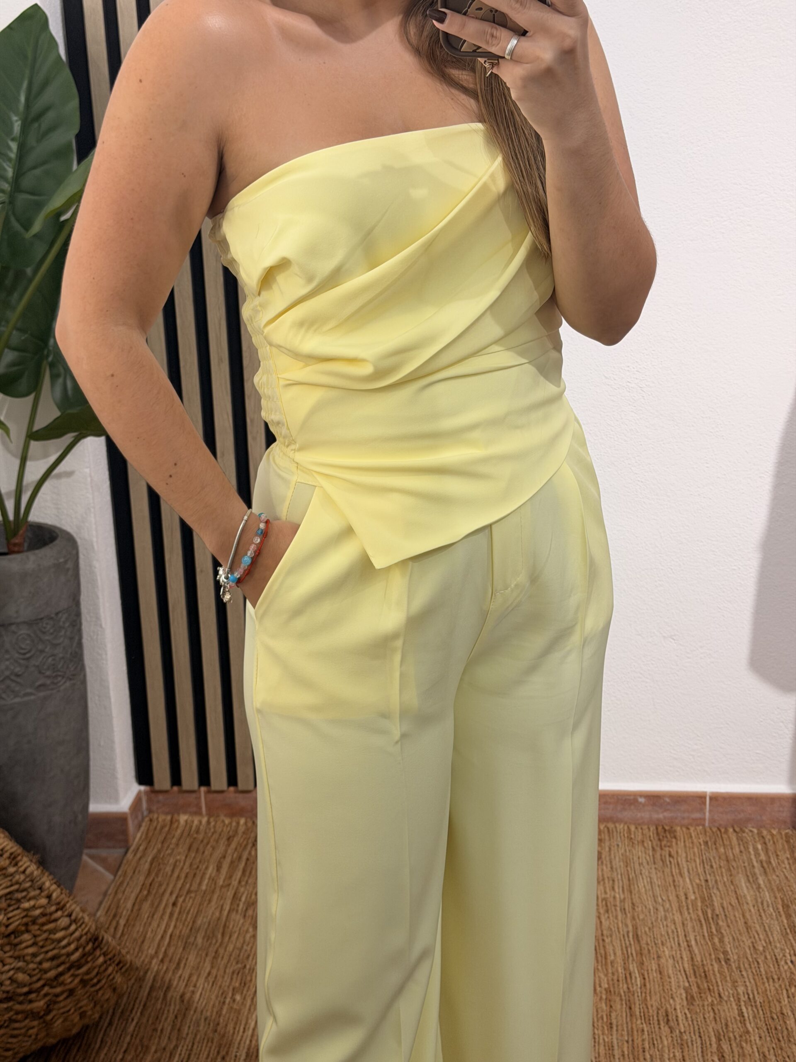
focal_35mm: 48
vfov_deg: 39.7
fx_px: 1472
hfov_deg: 30.3
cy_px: 531
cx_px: 398
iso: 50
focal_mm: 6.76
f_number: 1.78
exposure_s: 1/121
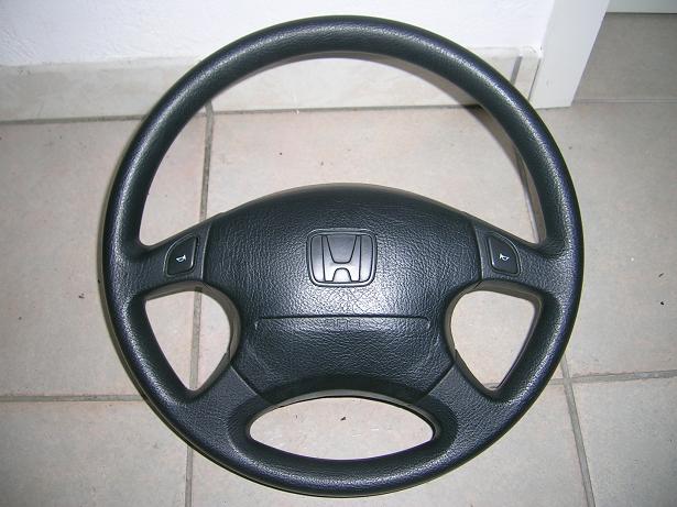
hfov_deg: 52.6
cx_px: 338
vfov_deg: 40.7
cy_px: 254
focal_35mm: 35
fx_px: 684
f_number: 2.8
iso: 50
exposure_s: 1/60.1
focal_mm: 5.4
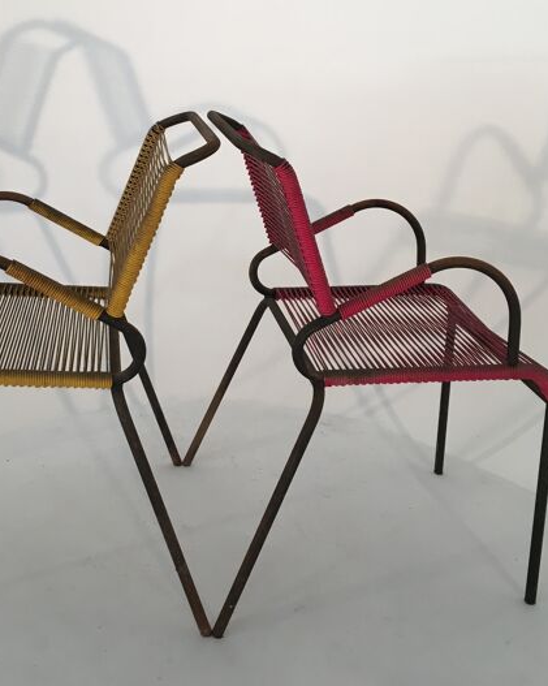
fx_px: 873
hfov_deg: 34.7
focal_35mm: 43
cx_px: 216
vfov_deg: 42.4
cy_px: 229
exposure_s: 1/33
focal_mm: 4.15
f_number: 2.2
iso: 40
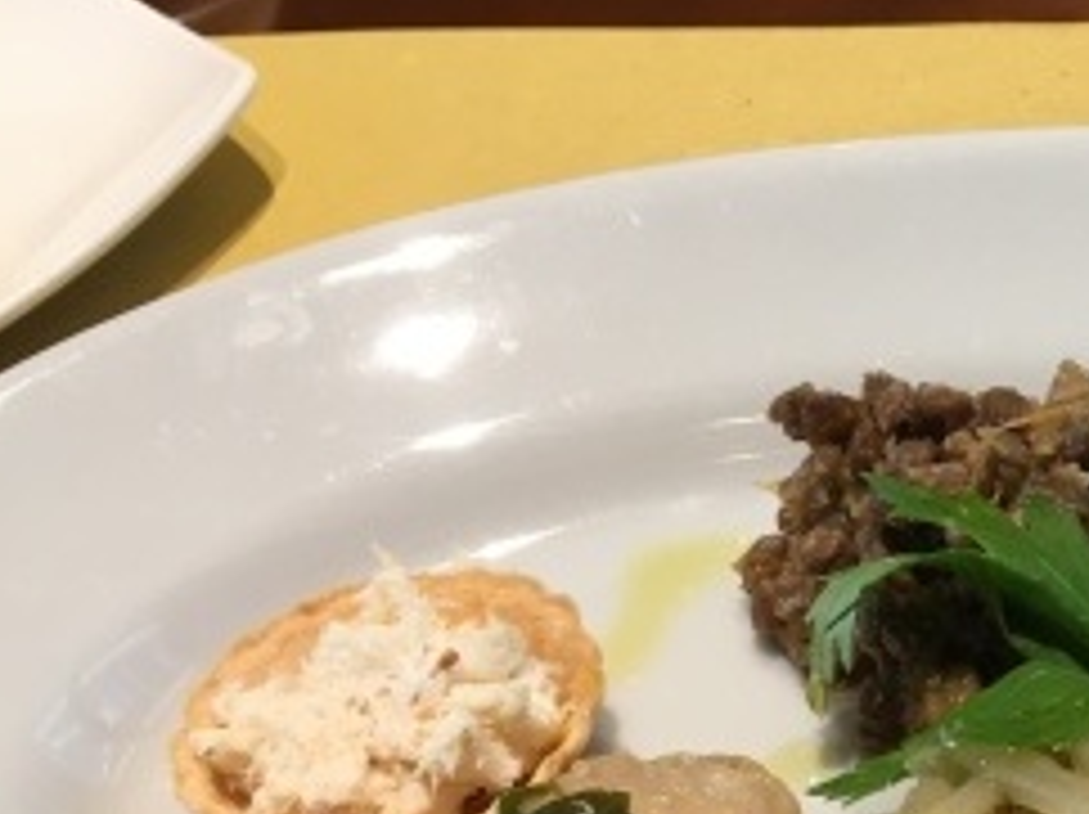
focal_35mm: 72
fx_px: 2263
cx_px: 1166
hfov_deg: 25.3
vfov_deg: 20.2
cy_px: 666
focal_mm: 4.15
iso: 40
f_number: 2.2
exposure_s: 1/30
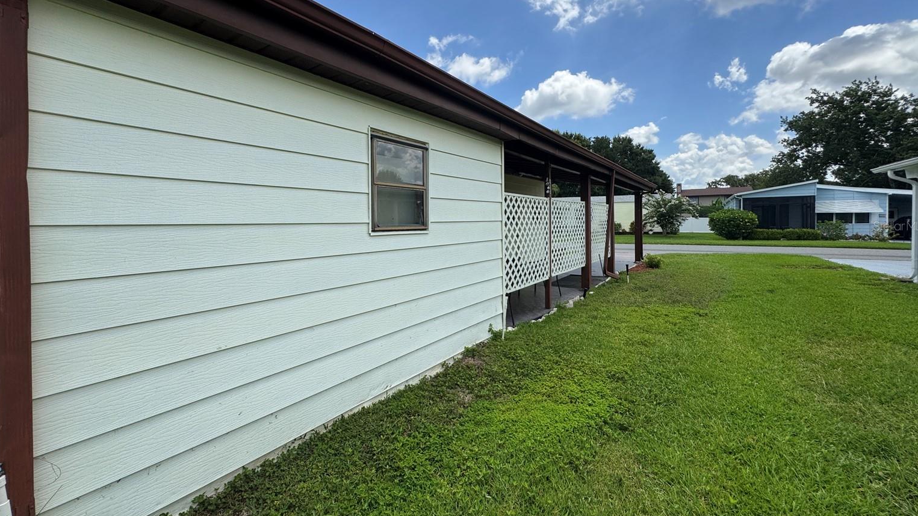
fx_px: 389
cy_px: 226
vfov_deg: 66.8
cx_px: 448
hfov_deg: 99.3
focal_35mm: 16
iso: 50
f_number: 2.2
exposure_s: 1/1477
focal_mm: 2.22
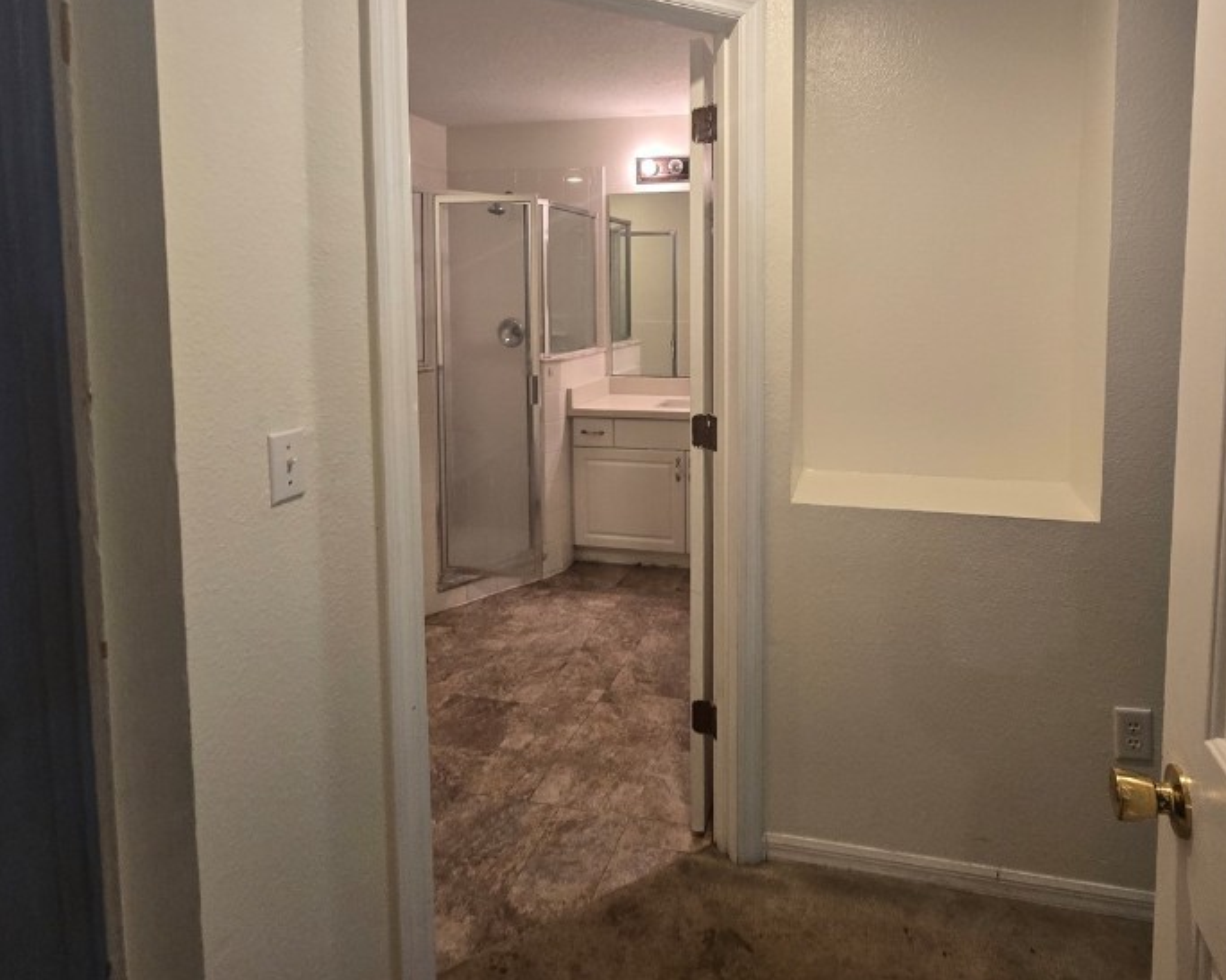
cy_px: 339
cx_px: 703
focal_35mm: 19
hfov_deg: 82.8
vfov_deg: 69.1
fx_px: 689
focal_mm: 2.2
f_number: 2.2
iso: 250
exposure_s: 1/60
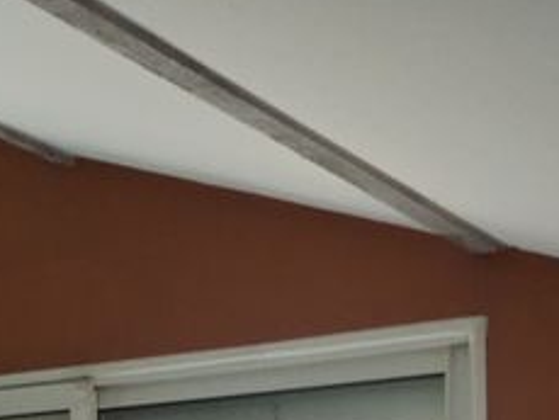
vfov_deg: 10.8
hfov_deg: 15.6
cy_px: 840
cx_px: 420
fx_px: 2037
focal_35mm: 126
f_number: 1.8
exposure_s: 1/50
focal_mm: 4.75
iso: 139
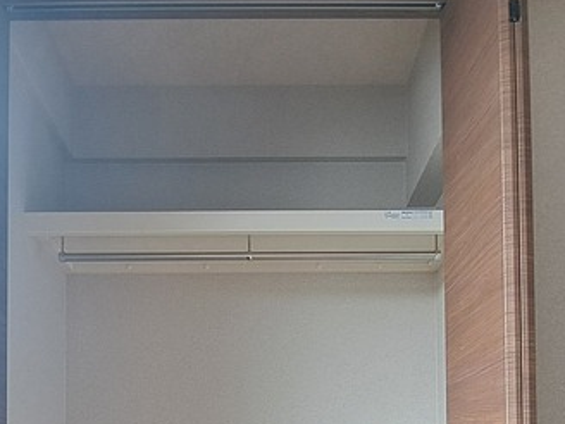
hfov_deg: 48.9
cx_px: 262
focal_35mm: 38
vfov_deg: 32.2
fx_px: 620
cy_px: 489
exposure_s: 1/50
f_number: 2.2
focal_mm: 1.74
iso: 50
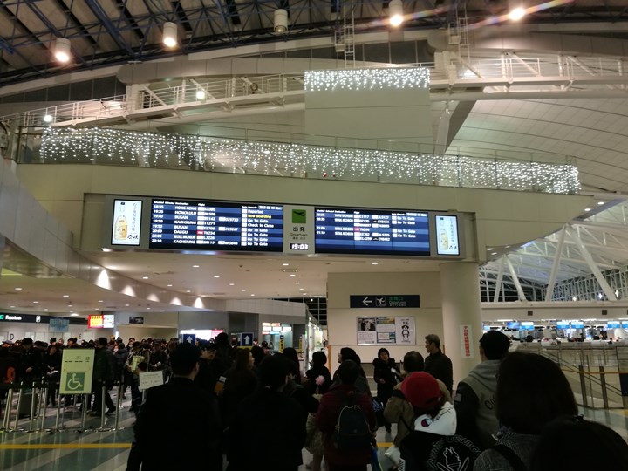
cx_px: 314
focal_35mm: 27
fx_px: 490
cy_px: 236
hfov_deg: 65.3
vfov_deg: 51.4
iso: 200
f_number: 2.2
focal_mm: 4.5
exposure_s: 1/30
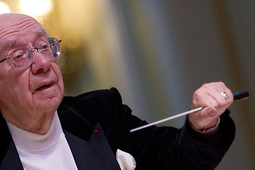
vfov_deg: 4.9
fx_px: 1967
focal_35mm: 278
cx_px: 87
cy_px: 75
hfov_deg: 7.4
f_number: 3.2
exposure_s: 1/320
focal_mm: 200
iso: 1600
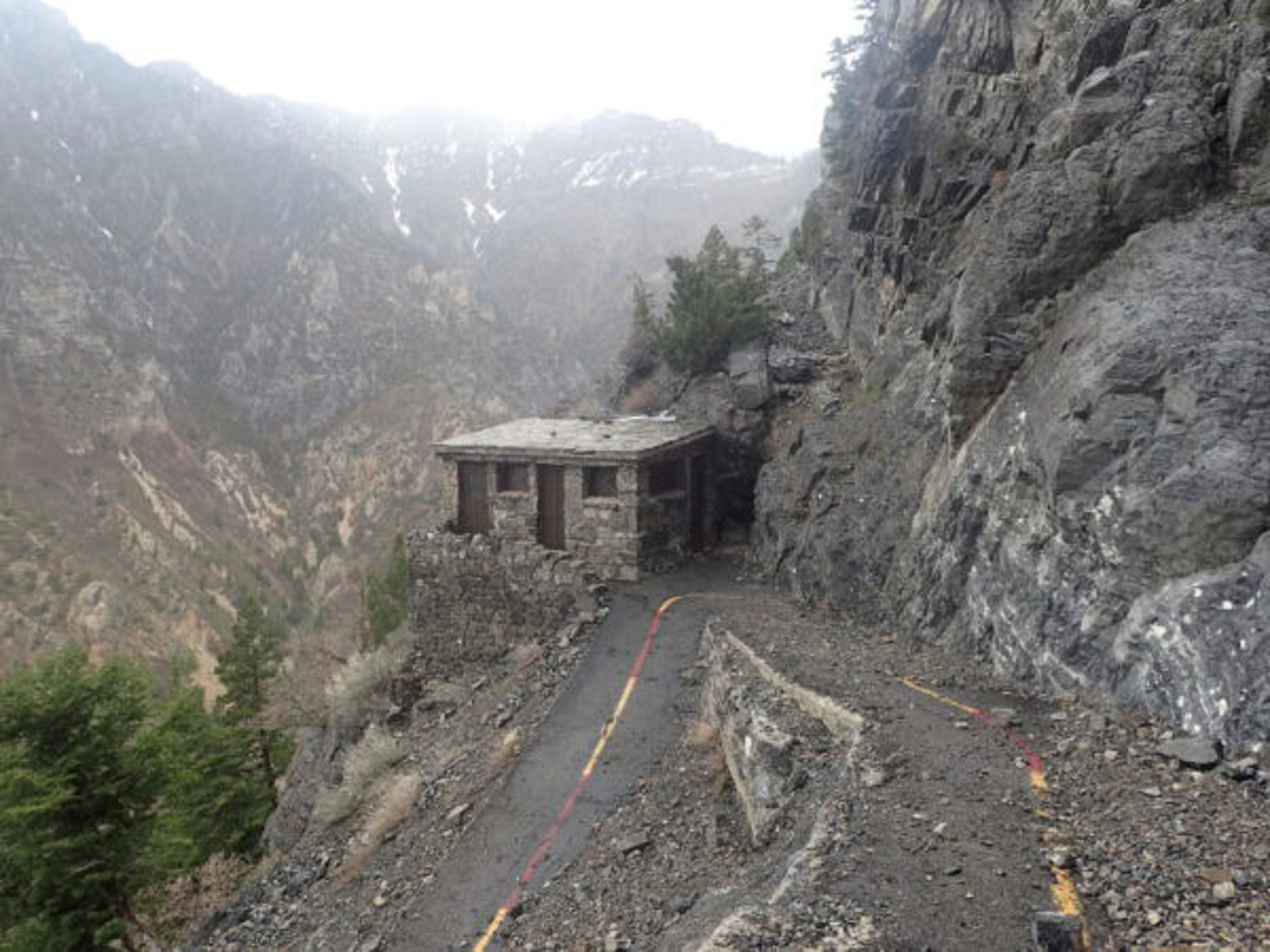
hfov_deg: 69.4
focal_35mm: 25
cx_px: 635
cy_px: 476
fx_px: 917
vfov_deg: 54.9
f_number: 2.8
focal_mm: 4.5
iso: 100
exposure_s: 1/80
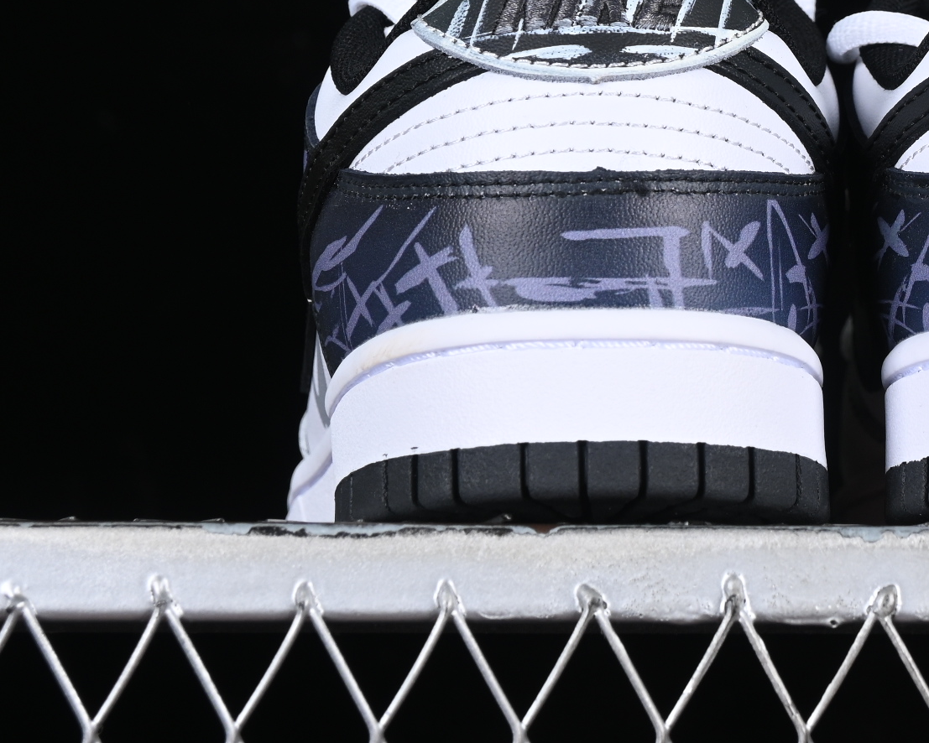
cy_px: 70
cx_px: 873
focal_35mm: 177
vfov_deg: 8.7
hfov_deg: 10.8
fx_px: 4867
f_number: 7.1
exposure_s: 1/80
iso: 160
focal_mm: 50
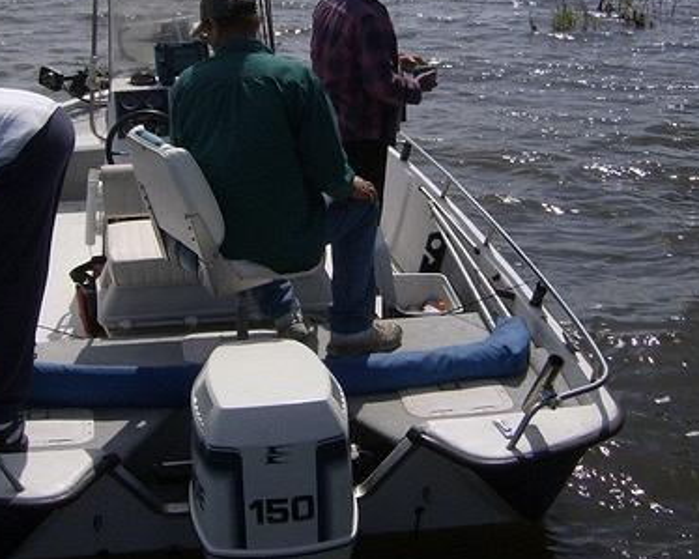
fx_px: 1241
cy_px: 134
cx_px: 273
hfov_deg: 31.4
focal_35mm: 60
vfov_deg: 25.1
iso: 100
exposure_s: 1/2000
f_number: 4.7
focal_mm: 6
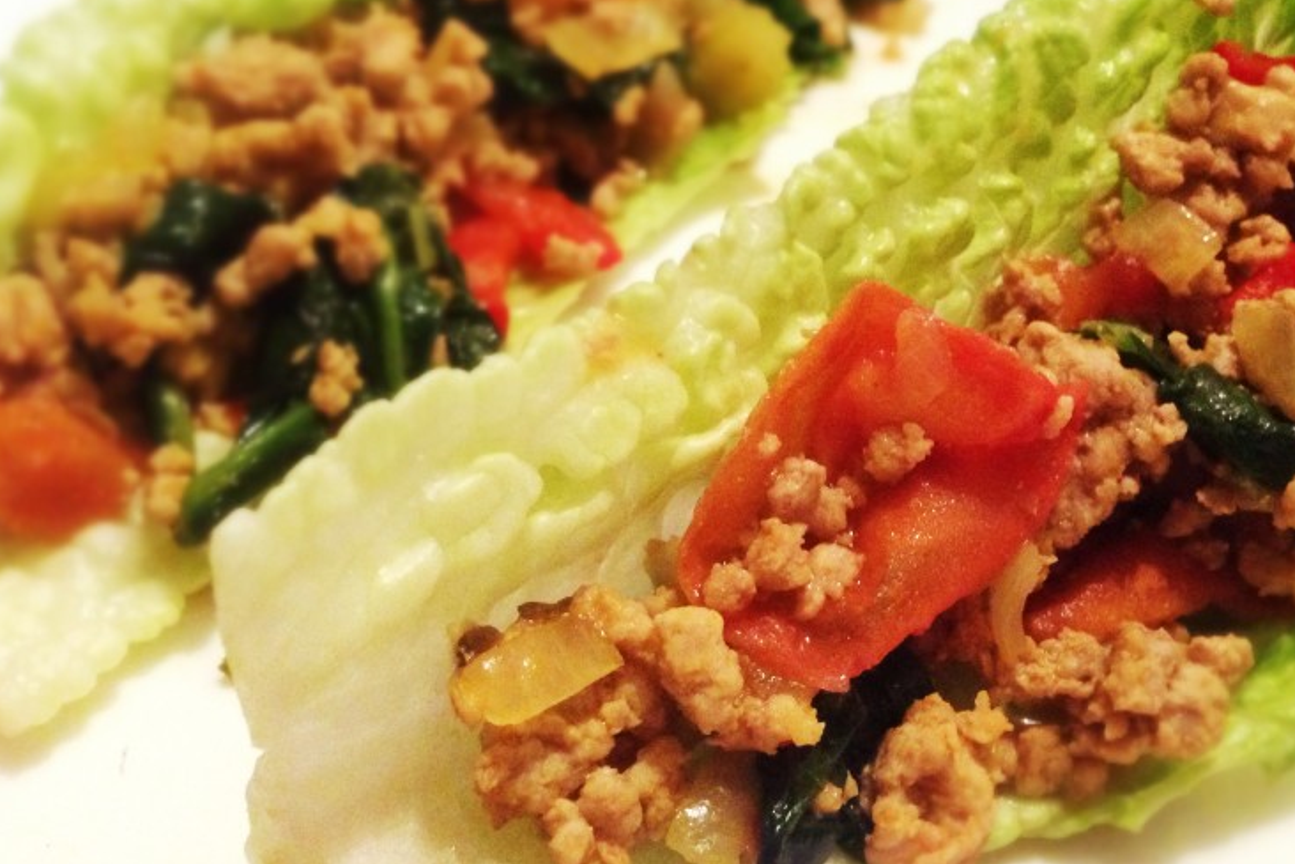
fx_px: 1727
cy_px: 214
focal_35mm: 48
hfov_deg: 40.5
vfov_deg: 27.7
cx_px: 890
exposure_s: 1/15
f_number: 2.4
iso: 640
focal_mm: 4.12
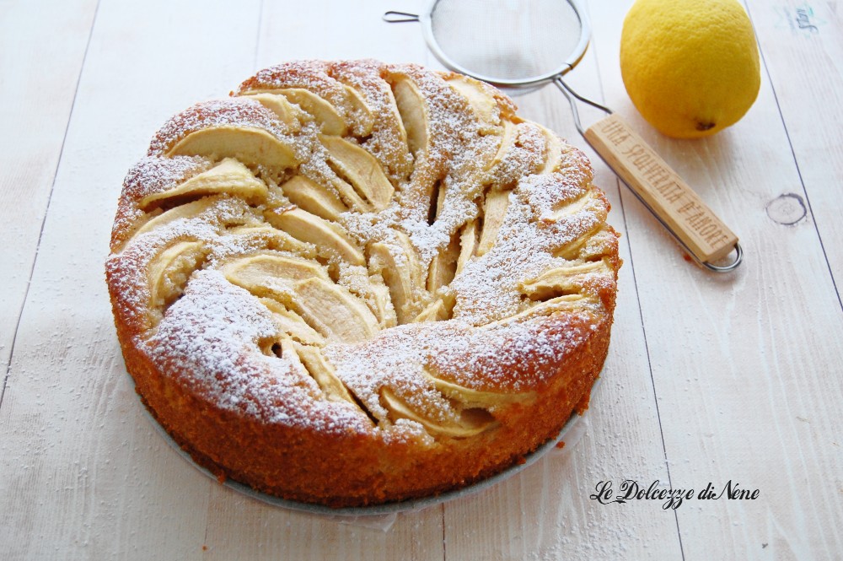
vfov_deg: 25.7
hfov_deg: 37.9
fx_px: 1228
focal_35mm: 52
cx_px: 422
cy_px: 280
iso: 450
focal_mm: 35
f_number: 4.8
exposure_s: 1/60
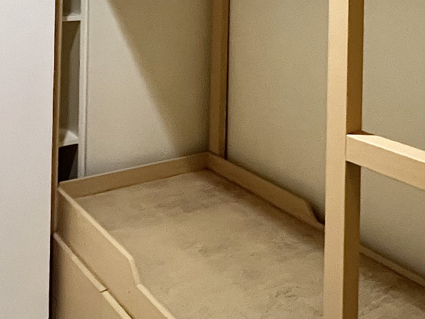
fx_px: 516
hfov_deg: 44.7
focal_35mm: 42
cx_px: 237
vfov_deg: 30.3
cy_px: -43
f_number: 1.8
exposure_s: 1/60
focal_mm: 1.57
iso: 800
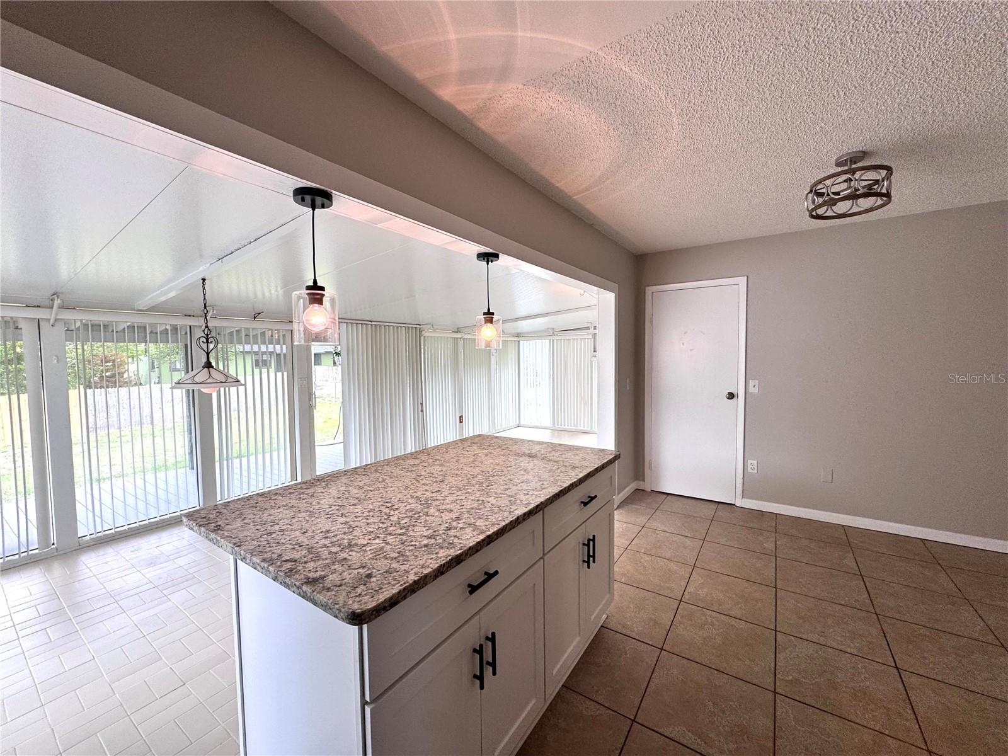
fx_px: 408
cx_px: 504
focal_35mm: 14
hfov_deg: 102.1
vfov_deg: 85.7
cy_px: 378
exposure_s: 1/120
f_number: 2.2
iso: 100
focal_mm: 2.22
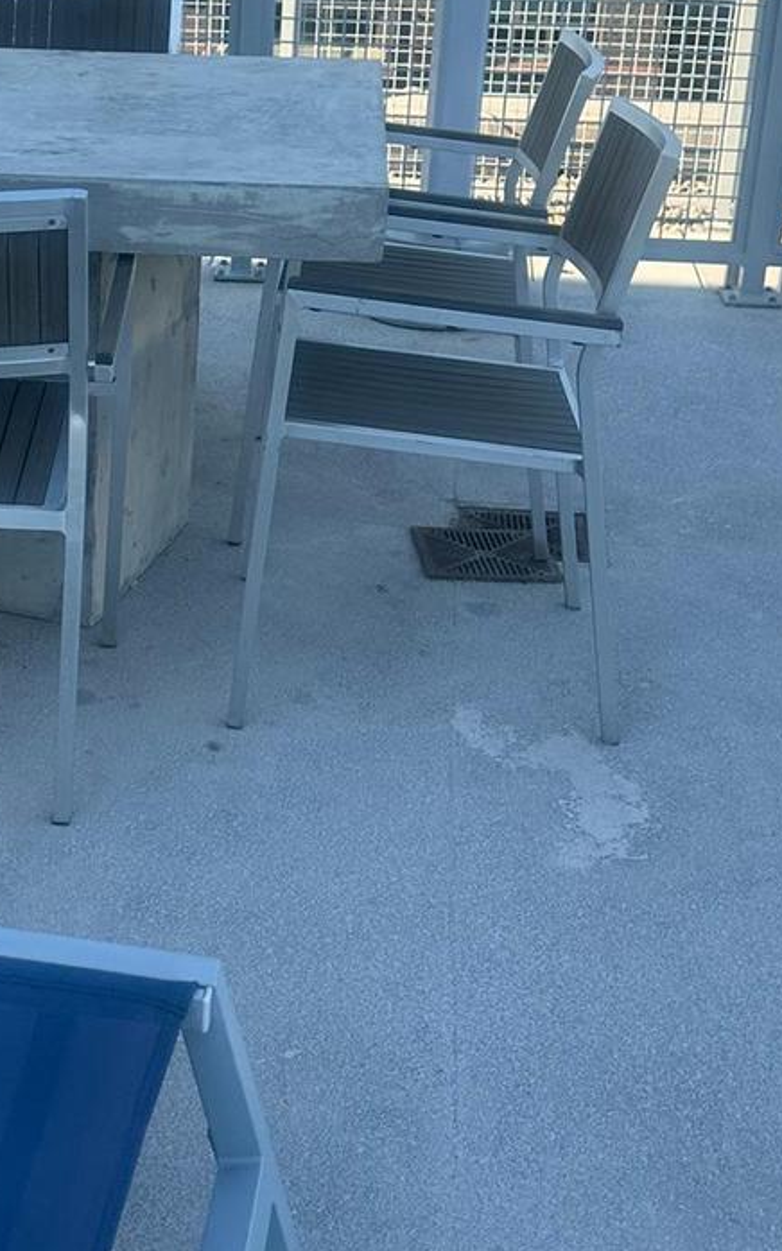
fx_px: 1910
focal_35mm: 56
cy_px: 410
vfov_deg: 35.9
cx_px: 117
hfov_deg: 22.7
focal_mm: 6.86
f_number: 1.78
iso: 80
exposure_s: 1/1412
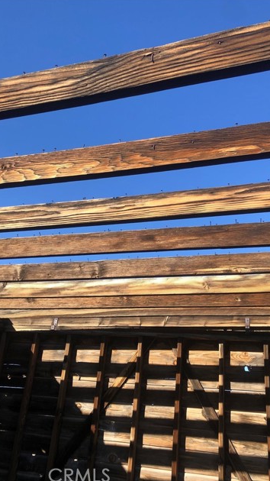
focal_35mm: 31
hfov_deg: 37.7
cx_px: 154
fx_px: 395
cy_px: 242
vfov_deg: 62.6
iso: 20
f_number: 1.8
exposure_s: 1/960
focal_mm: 4
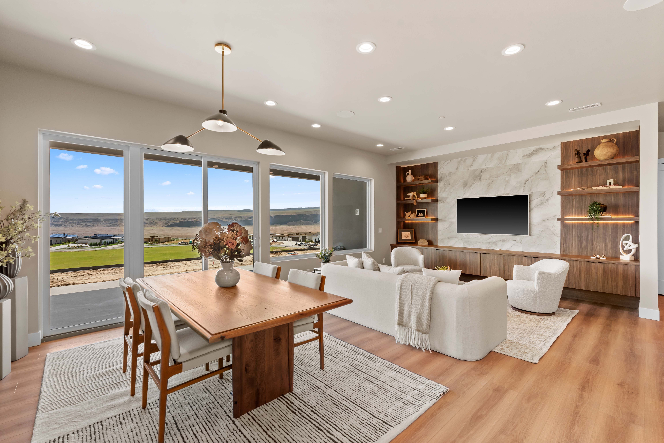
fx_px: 277
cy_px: 222
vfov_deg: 77.4
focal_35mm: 15
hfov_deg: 100.4
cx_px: 332
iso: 200
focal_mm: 15
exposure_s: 1/40
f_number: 8
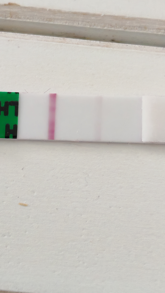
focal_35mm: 110
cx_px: 64
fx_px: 856
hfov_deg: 11.0
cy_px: 147
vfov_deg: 19.5
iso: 500
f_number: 1.95
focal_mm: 5.52
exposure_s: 1/50
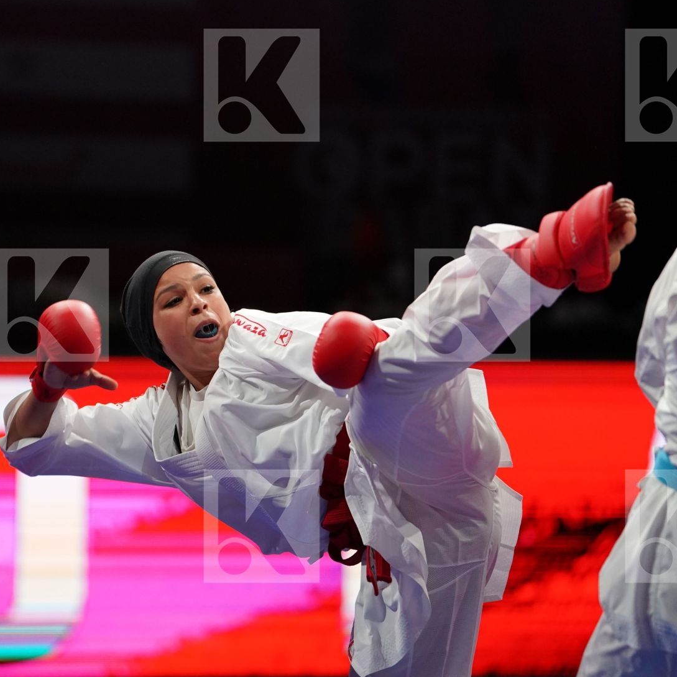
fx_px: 6218
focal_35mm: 281
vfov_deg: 6.2
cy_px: 305
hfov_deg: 6.2
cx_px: 262
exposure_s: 1/1000
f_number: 2.8
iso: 3200
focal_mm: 200
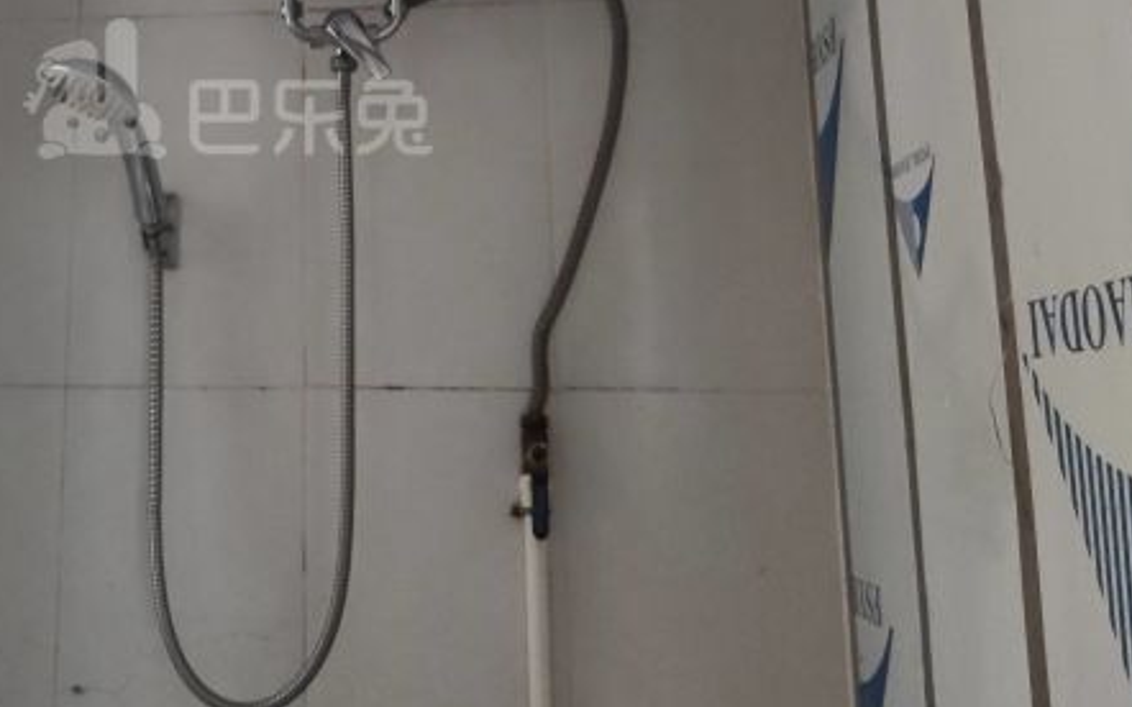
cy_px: 90
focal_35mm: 48
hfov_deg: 40.2
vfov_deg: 26.1
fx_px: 1480
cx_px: 228
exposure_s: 1/20
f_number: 1.79
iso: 2409
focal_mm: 4.71
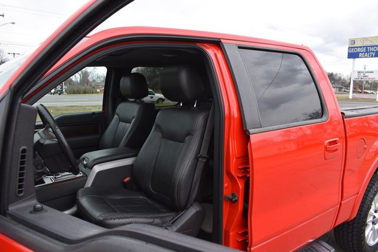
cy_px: 126
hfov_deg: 67.4
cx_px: 189
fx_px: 284
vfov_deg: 48.0
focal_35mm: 27
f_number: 5.6
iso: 360
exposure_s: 1/250
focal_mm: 18
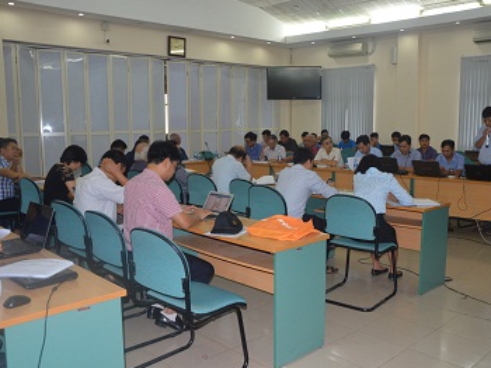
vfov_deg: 41.1
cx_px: 276
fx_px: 490
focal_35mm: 35
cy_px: 185
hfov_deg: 53.1
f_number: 3.8
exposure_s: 1/60
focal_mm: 21
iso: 450
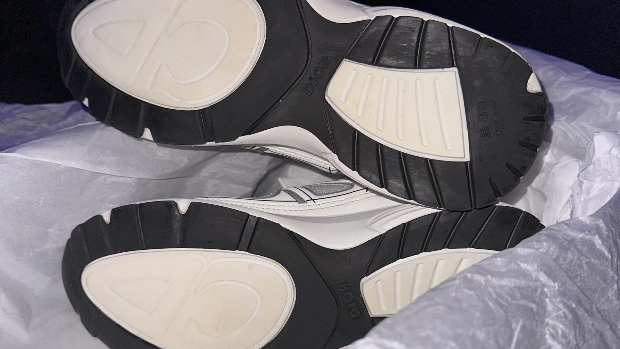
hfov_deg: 56.6
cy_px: 216
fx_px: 575
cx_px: 311
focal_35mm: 35
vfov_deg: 33.6
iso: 50
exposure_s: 1/4
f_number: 1.78
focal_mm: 6.86
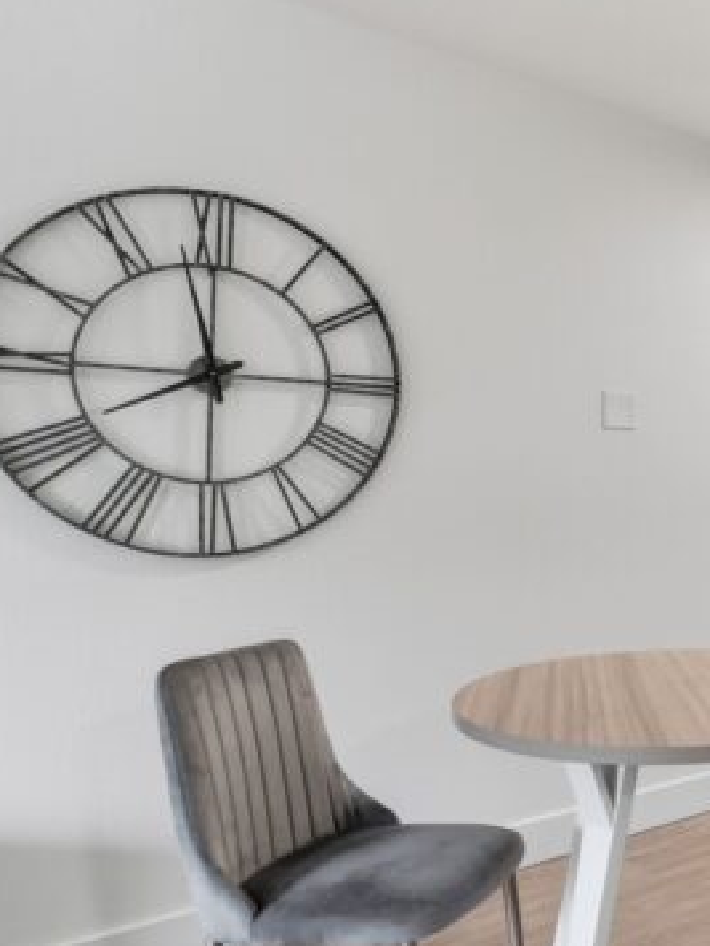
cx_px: 864
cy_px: 473
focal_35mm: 32
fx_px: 875
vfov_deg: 56.8
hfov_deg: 34.6
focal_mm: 16
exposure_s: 1/200
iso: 1600
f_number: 7.1
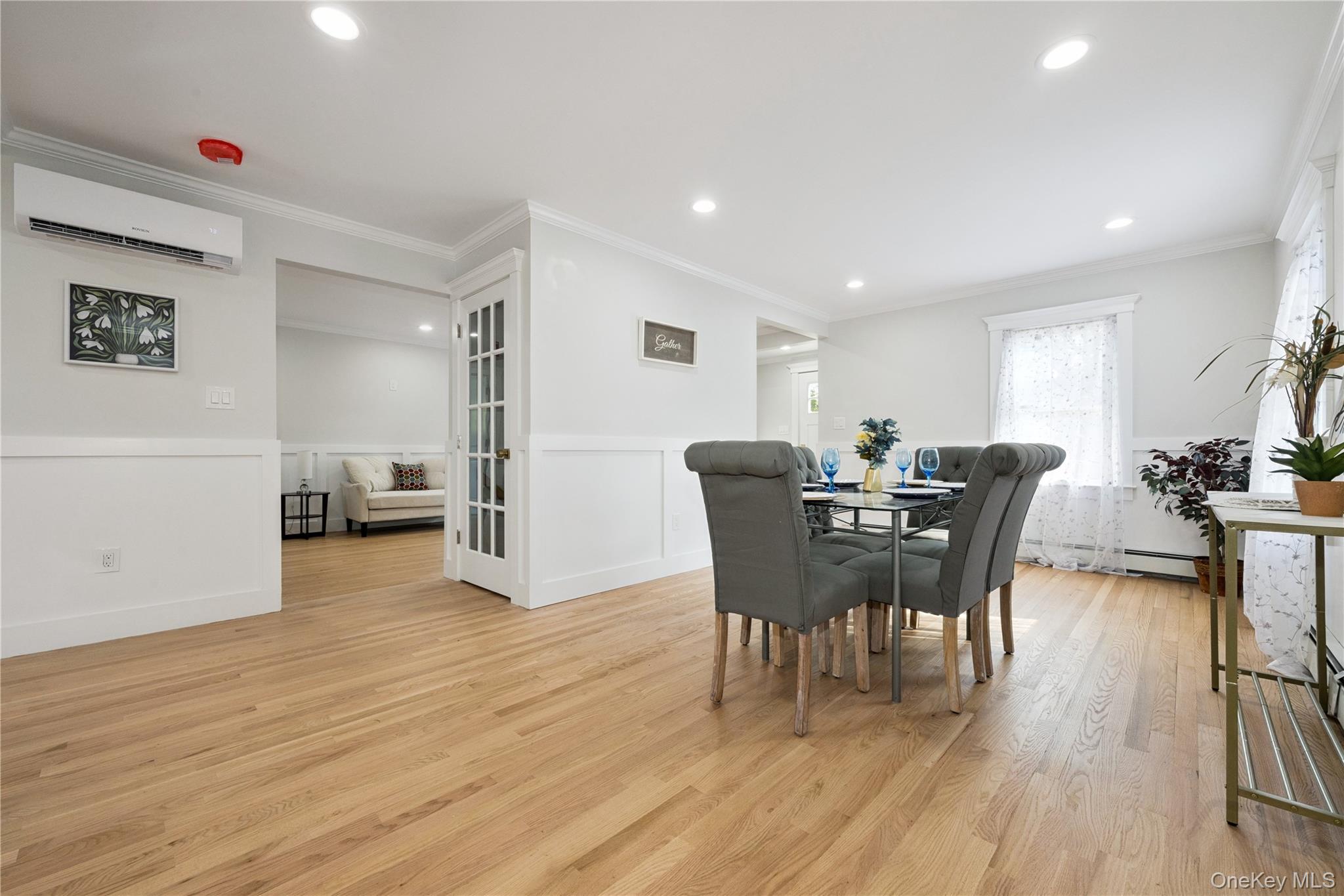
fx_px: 523
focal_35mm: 14
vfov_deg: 81.2
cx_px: 672
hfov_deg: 104.3
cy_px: 448
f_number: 11
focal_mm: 14
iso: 400
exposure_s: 1/15
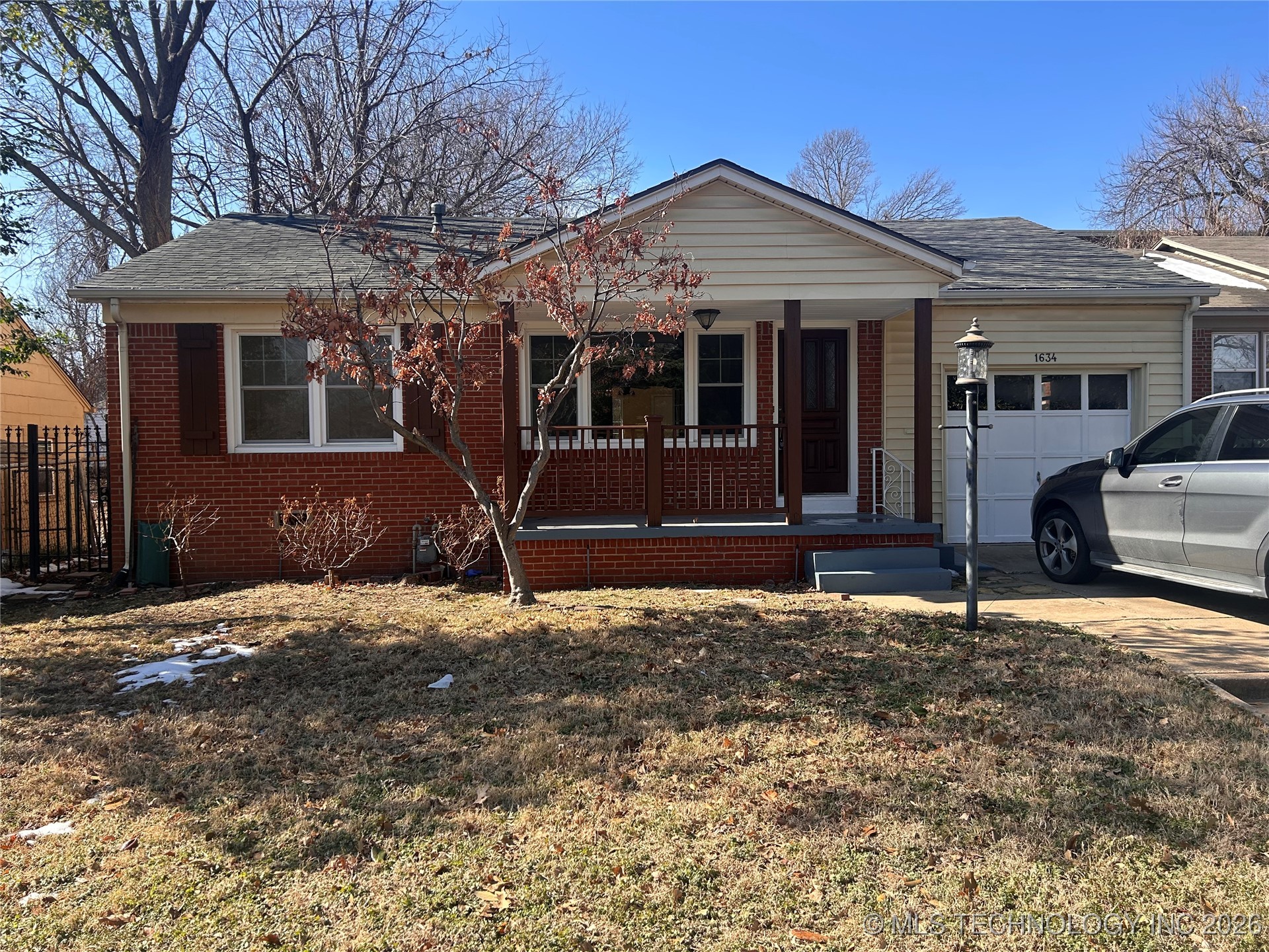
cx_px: 634
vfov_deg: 53.1
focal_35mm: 26
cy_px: 476
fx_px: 953
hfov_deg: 67.3
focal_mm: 5.7
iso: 50
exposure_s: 1/1431
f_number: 1.5
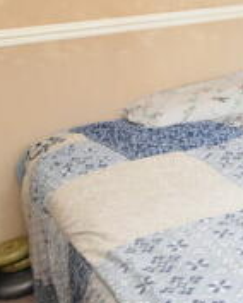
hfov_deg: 22.6
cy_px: 85
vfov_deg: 35.3
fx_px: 467
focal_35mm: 52
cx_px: 386
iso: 800
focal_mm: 10
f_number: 4
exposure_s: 1/60
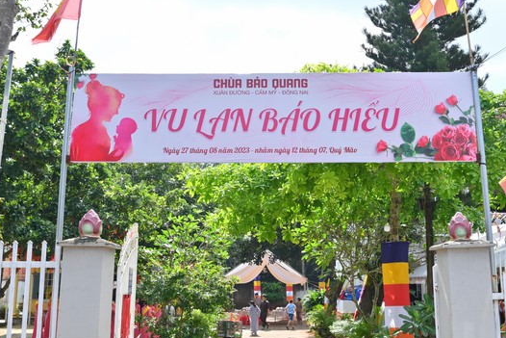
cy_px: 159
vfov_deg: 31.9
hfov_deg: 46.4
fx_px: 590
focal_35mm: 42
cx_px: 259
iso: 125
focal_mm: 34
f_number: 10
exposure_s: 1/125
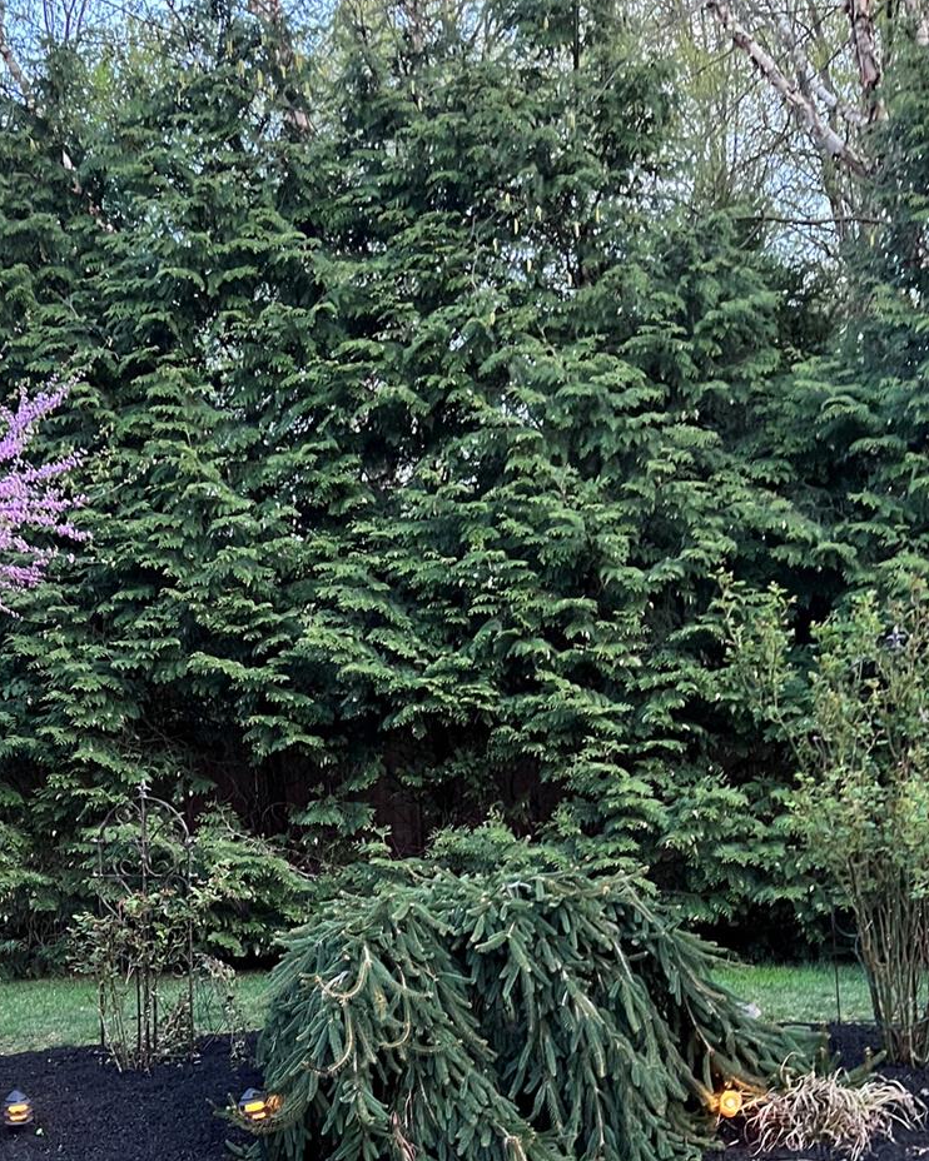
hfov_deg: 35.5
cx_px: 354
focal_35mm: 42
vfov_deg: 42.0
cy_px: 922
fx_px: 1444
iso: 400
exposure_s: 1/60
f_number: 1.5
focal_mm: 5.7
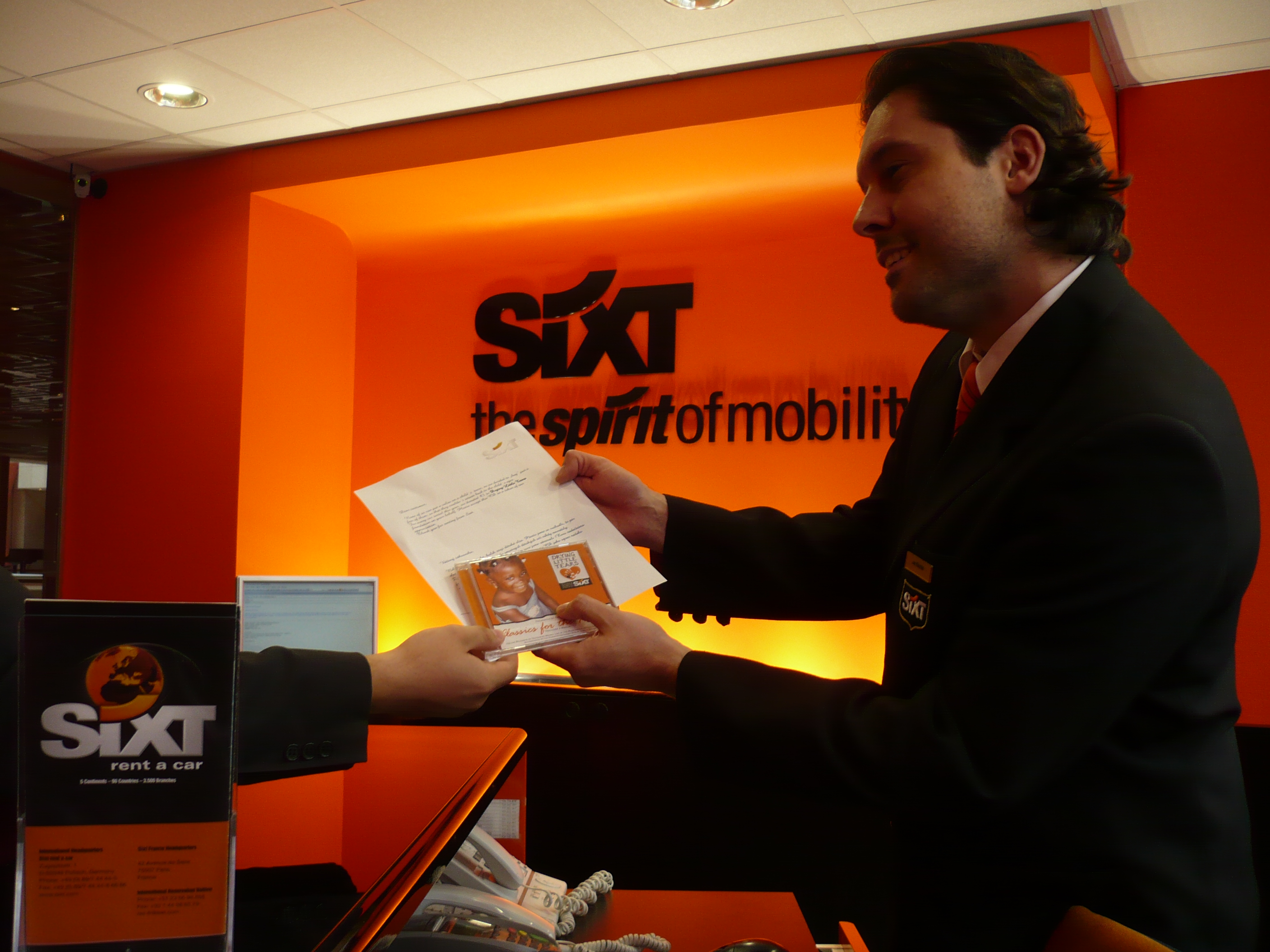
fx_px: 1284
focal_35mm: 35
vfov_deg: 40.7
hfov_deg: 52.6
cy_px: 476
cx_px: 635
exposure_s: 1/50
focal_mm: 5.8
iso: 100
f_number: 2.8
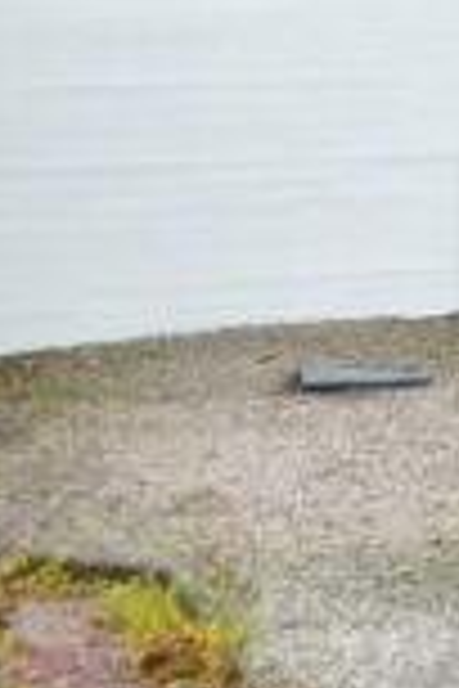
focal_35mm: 139
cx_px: 1199
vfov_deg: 14.1
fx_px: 2658
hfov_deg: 8.7
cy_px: -259
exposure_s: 1/125
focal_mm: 6.3
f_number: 3.1
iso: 100
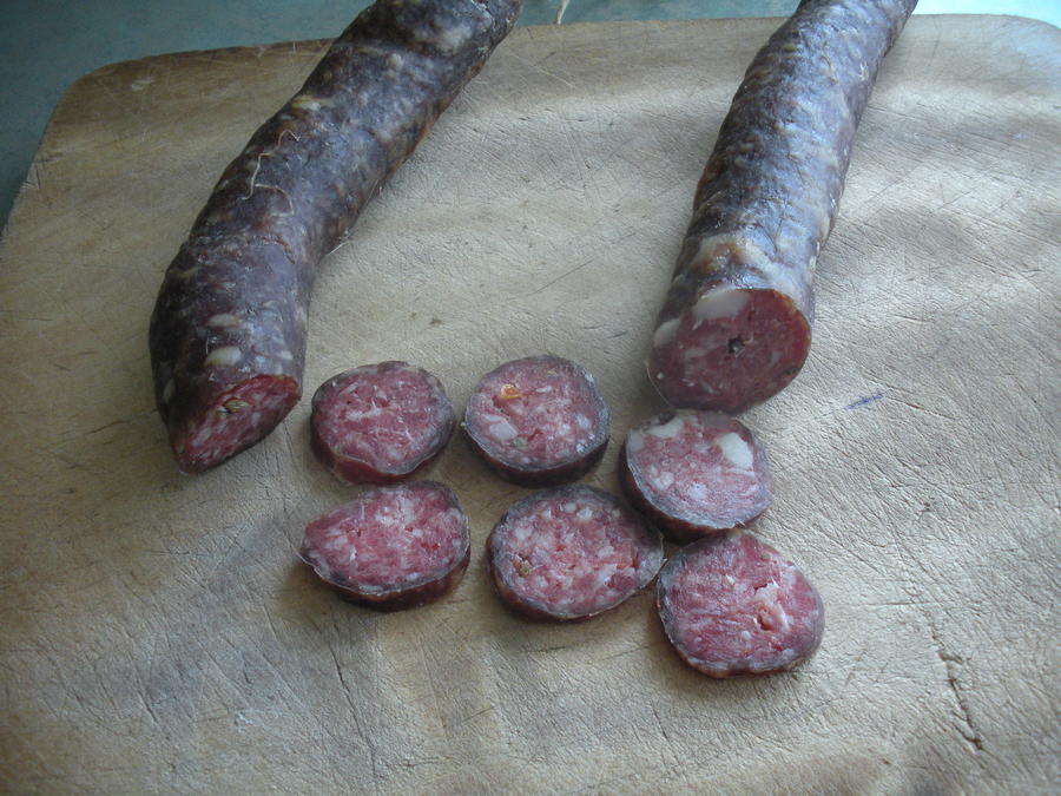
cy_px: 398
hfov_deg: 52.6
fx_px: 1073
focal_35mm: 35
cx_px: 530
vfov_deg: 40.7
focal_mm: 6.3
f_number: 3.5
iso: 262
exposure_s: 1/60
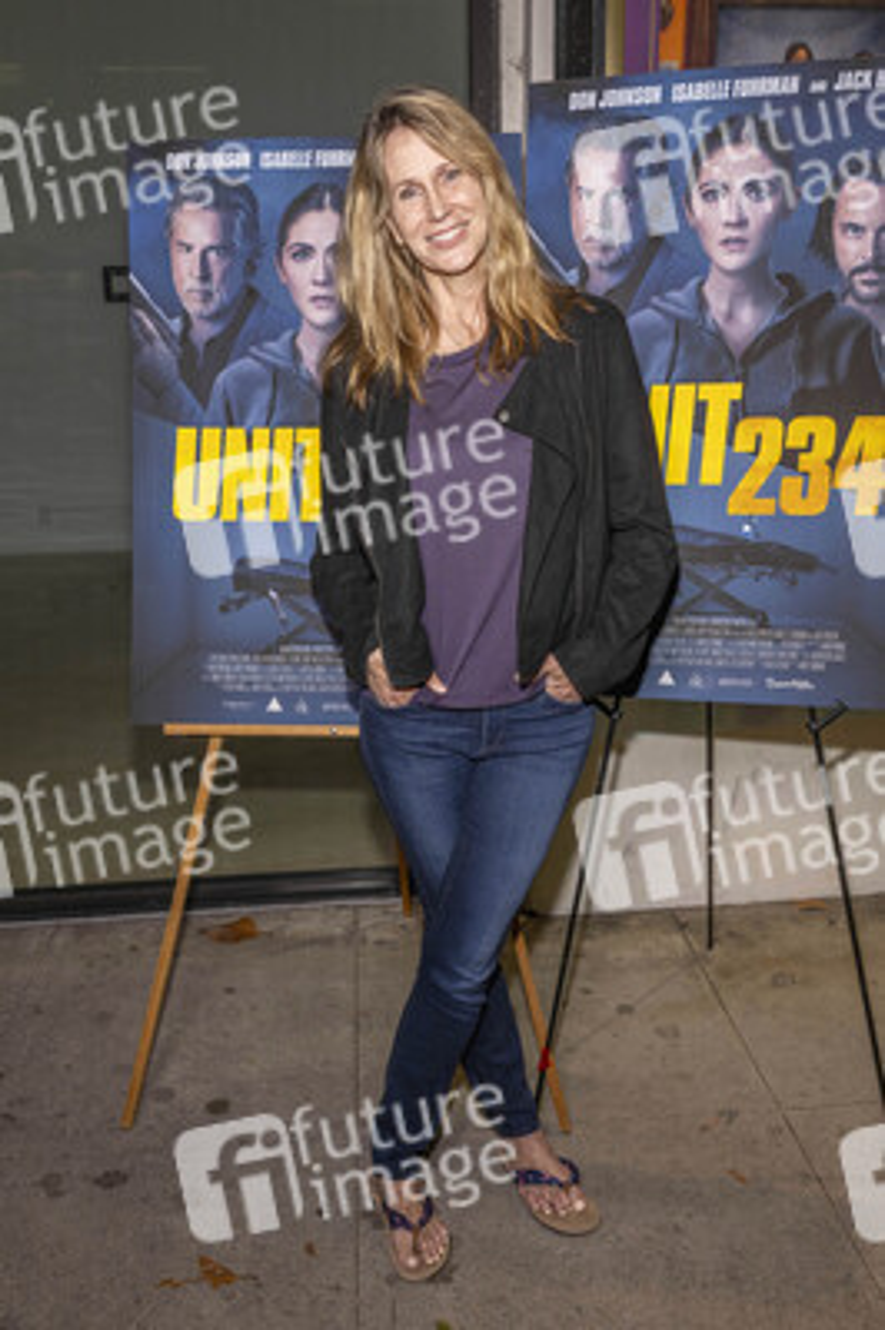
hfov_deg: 43.5
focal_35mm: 30
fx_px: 1108
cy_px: 665
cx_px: 442
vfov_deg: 62.0
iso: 800
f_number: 5.6
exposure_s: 1/200
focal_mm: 30
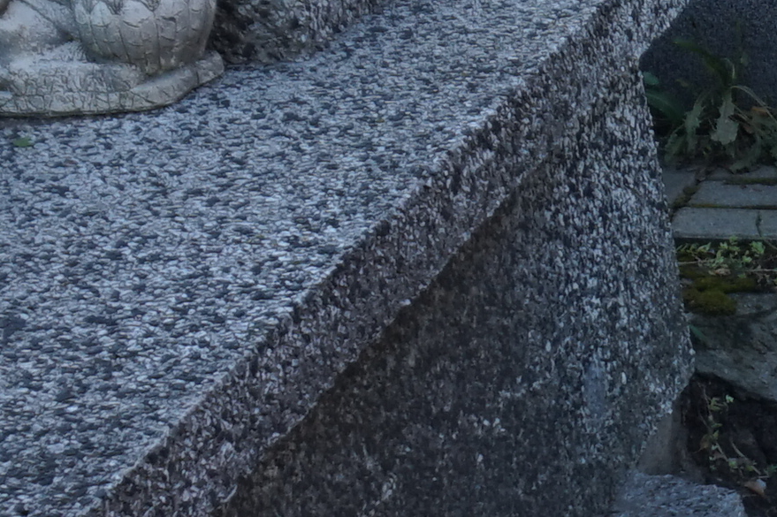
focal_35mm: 149
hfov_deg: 12.4
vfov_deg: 9.2
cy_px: 380
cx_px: 1455
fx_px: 3214
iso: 125
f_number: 4
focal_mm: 16
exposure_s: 1/160
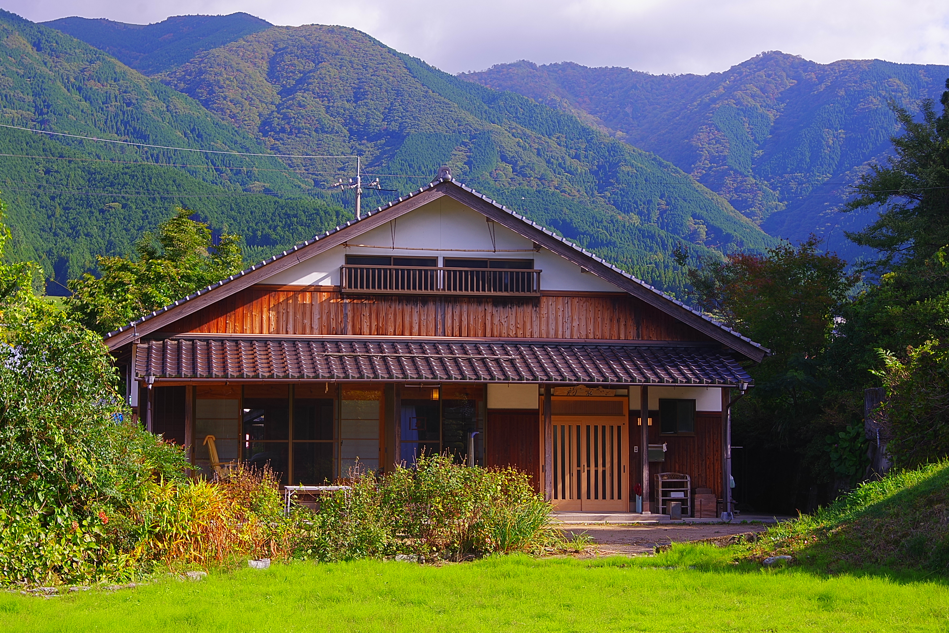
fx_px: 1423
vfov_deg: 25.1
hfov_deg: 36.9
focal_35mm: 54
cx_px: 474
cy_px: 316
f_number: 14
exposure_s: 1/60
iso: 100
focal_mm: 36
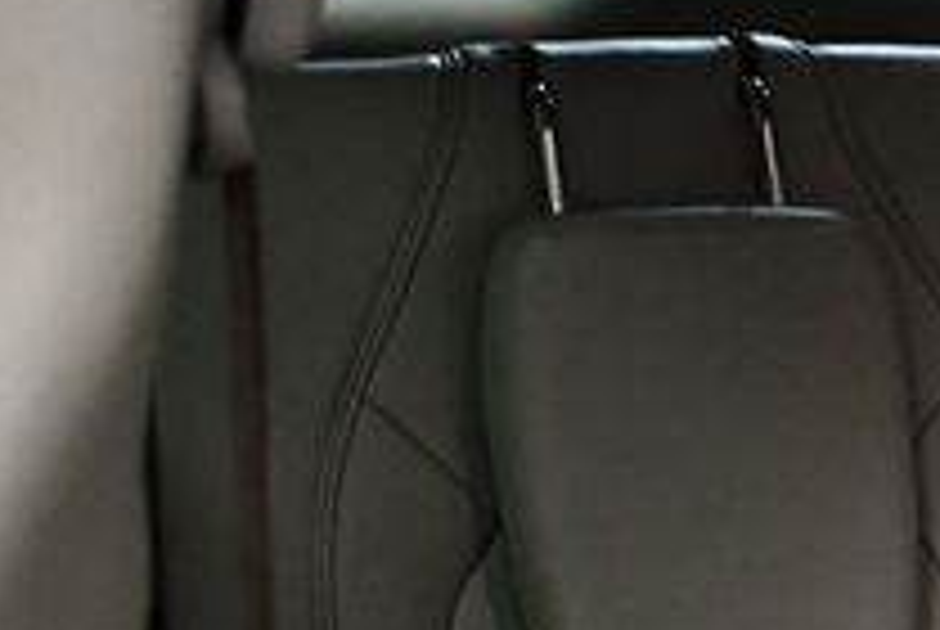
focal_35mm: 147
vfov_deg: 9.2
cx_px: 1282
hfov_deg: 13.4
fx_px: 3844
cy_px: 896
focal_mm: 24
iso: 3200
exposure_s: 1/100
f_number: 3.8
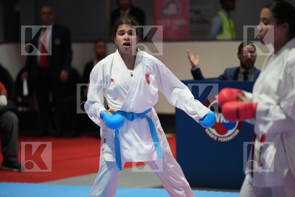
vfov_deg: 6.9
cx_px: 148
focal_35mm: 200
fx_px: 1639
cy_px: 98
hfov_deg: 10.3
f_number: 2.8
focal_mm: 200
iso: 10000
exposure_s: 1/800
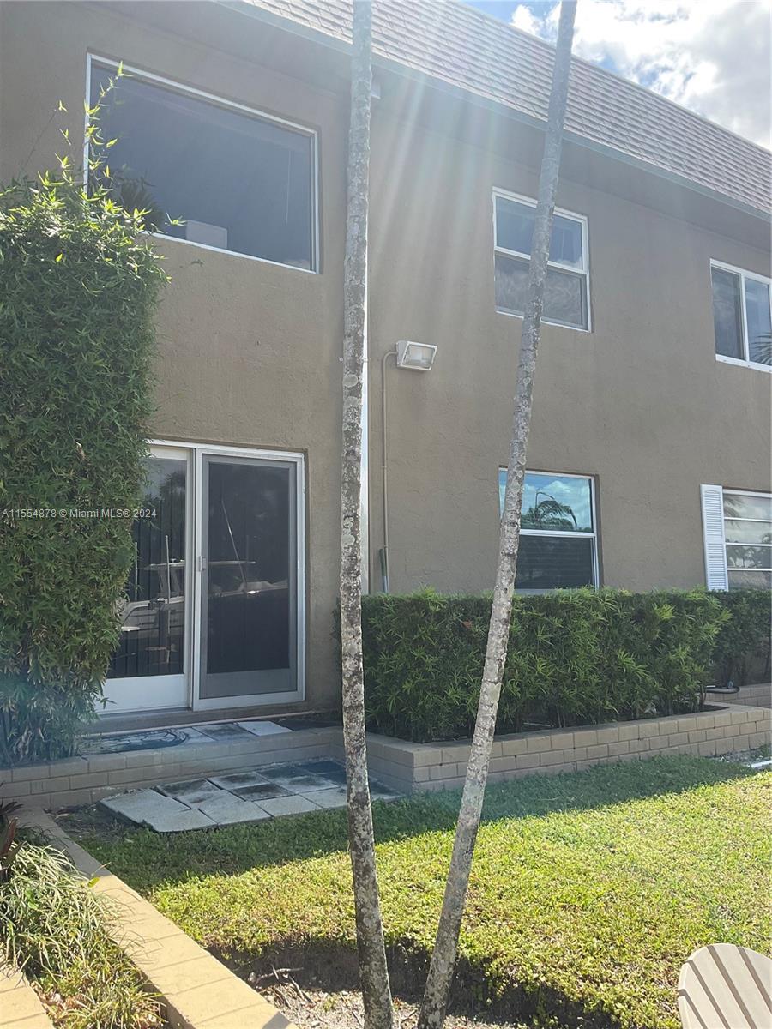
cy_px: 514
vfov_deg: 61.7
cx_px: 386
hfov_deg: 48.2
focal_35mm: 29
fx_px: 862
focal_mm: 3
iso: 16
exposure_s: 1/912
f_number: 1.8
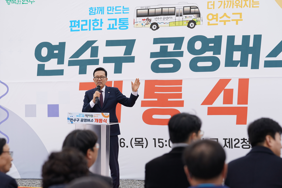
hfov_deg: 18.1
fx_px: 885
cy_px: 94
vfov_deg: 12.1
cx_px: 141
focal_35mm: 113
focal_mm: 113
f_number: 4
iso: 100
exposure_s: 1/250
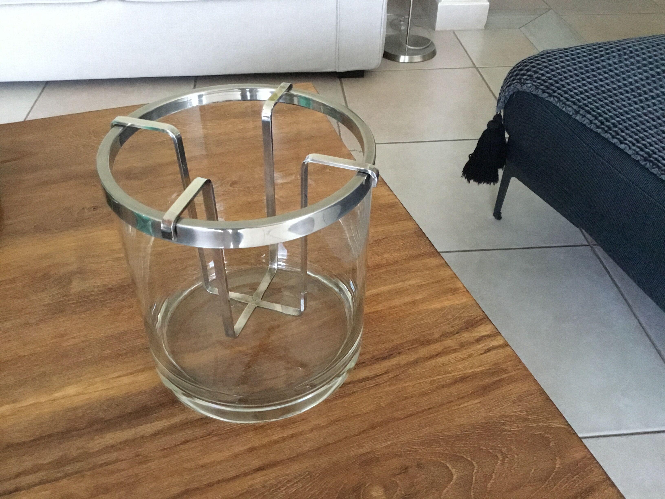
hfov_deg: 58.4
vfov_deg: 45.4
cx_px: 332
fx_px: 596
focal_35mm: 31
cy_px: 250
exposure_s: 1/17
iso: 400
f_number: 2.4
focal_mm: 3.3
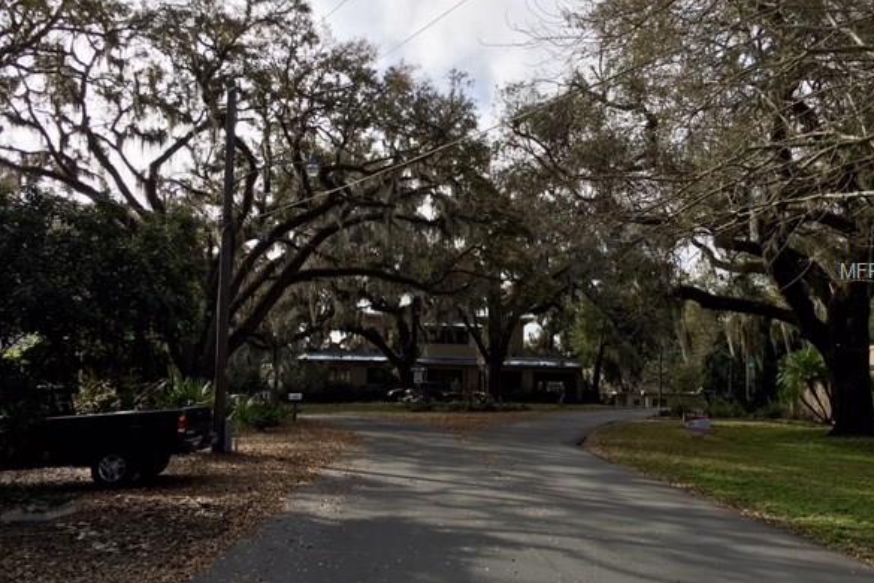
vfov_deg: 39.9
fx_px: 801
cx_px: 453
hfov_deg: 57.2
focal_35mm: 33
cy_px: 272
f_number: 2.2
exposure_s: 1/1538
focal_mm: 4.15
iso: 25
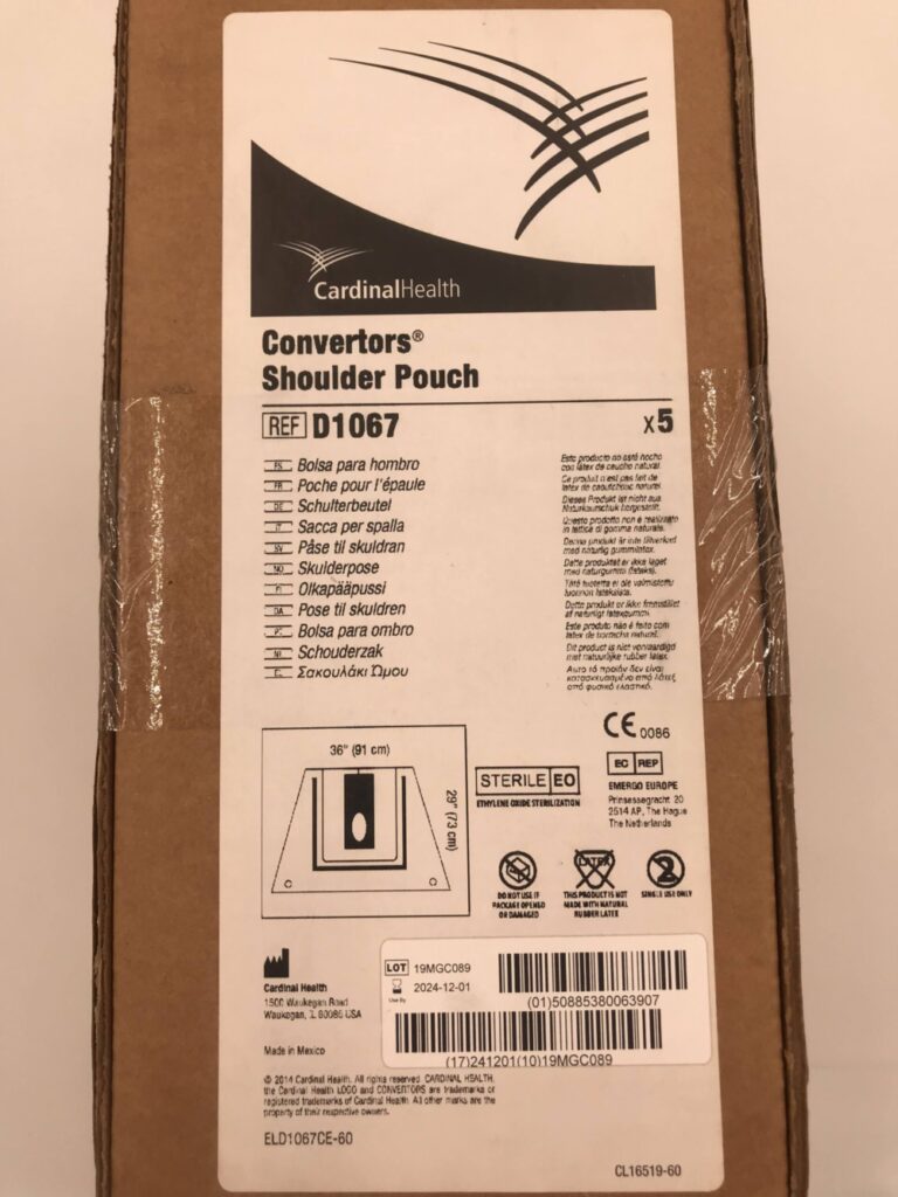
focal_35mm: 28
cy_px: 598
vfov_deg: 63.4
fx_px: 968
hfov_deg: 49.7
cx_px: 449
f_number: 1.8
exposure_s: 1/152
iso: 20
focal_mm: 3.99
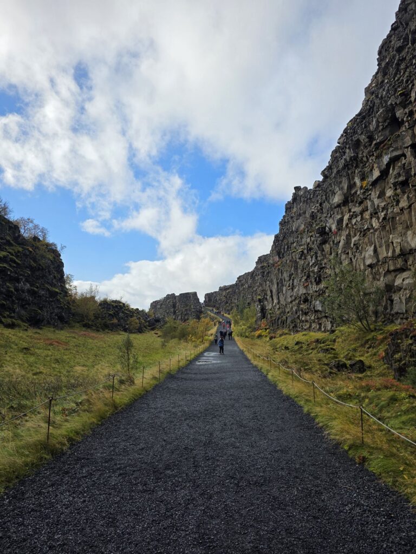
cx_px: 208
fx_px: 369
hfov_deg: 58.9
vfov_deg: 73.9
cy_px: 277
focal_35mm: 23
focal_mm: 6.3
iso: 80
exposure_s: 1/5608
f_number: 1.7
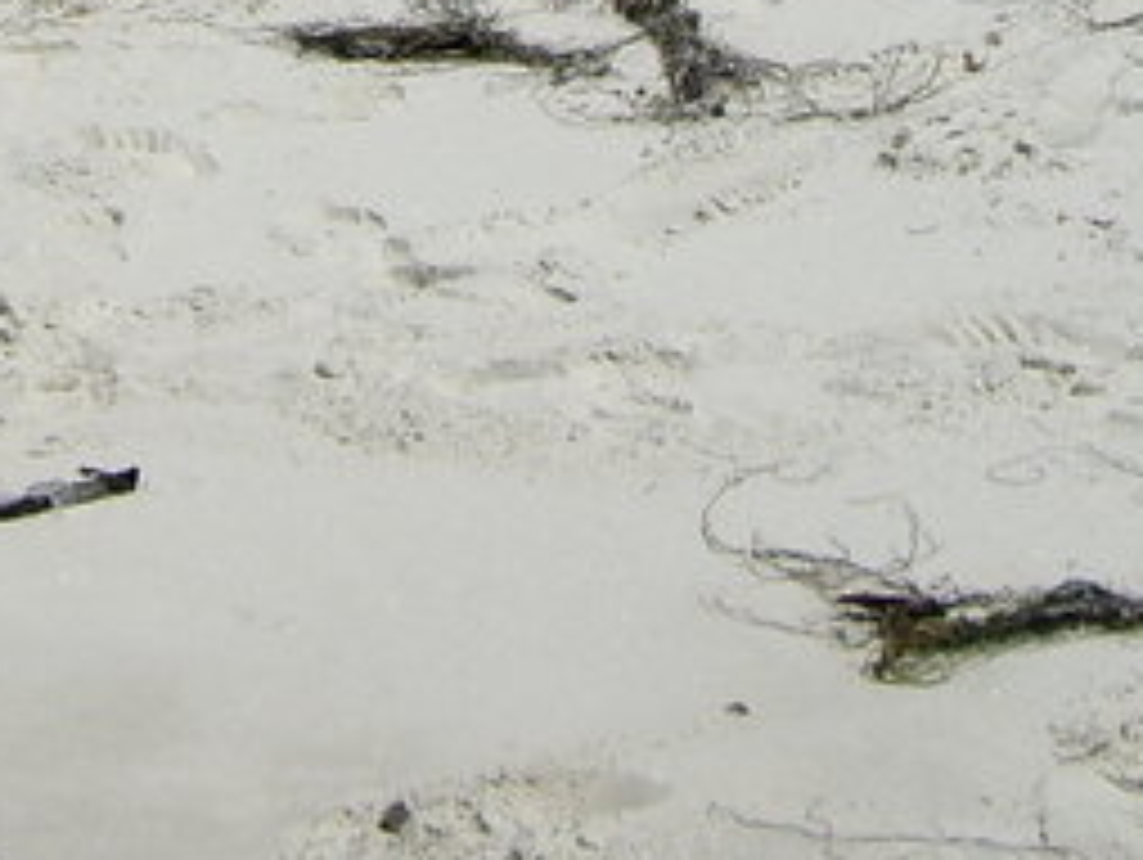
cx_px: 405
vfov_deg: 9.2
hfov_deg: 12.9
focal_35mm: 153
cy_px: -711
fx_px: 5057
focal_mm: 6.2
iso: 50
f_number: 4.3
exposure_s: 1/1000
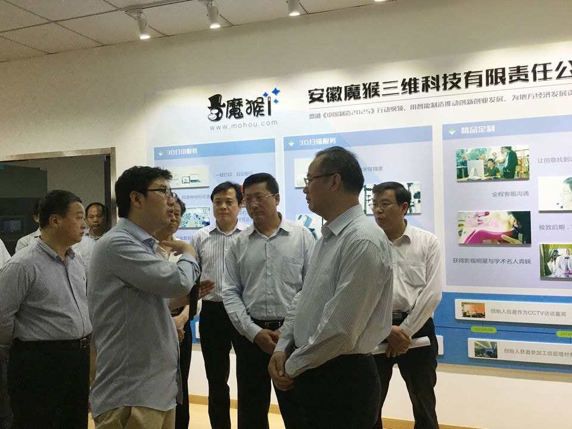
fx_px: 479
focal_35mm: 29
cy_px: 214
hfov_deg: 61.7
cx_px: 286
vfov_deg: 48.2
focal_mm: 4.15
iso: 50
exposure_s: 1/33
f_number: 2.2
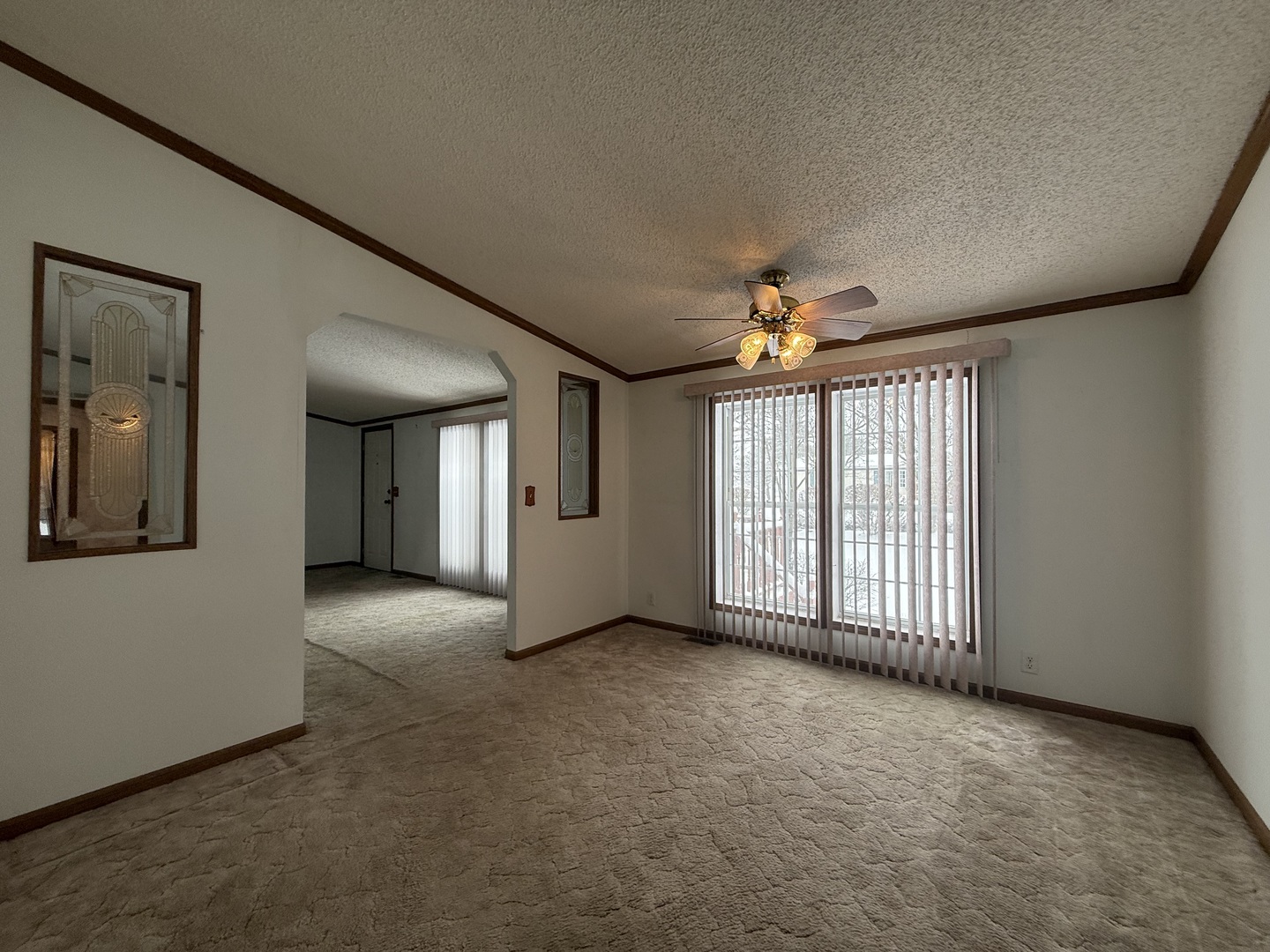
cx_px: 635
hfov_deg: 102.1
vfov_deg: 85.7
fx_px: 514
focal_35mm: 14
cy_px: 476
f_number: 2.2
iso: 64
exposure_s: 1/203
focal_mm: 2.22
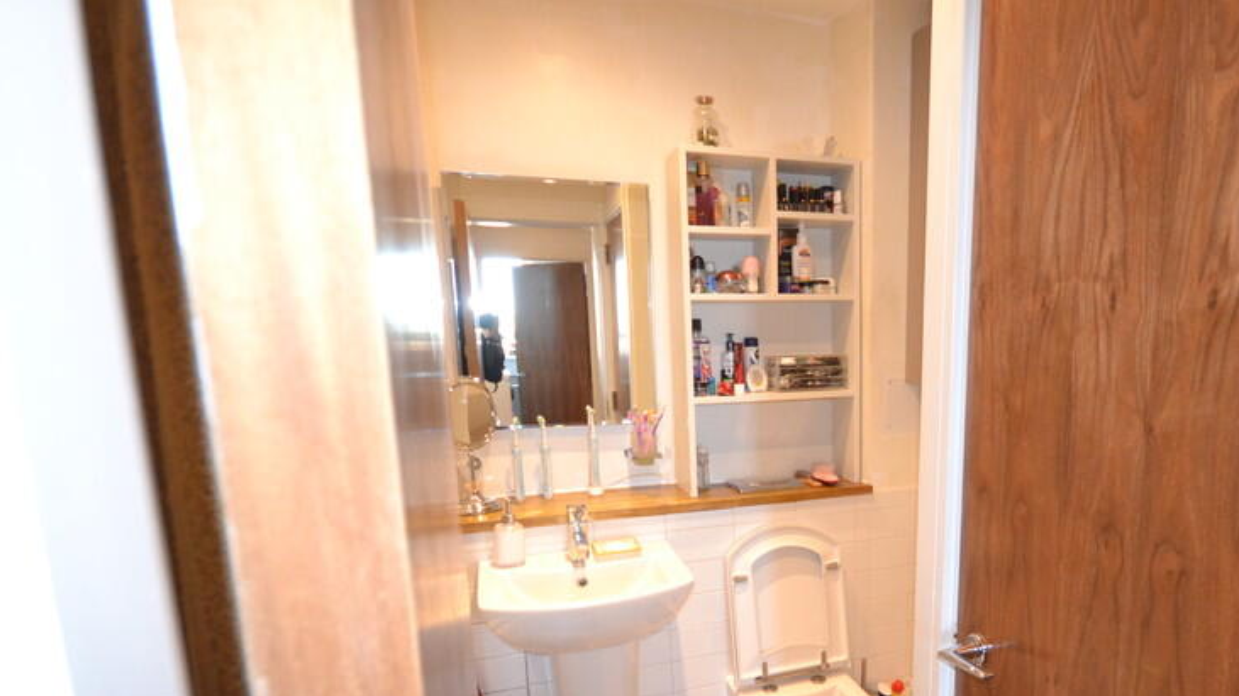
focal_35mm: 22
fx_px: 723
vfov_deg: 50.2
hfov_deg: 78.9
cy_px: 482
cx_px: 810
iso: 2000
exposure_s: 1/60
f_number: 4
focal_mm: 10
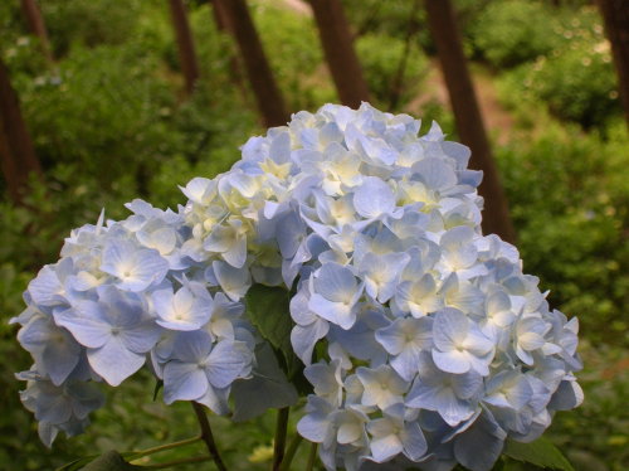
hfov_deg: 18.7
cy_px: 236
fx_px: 1906
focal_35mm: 105
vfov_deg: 14.1
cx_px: 314
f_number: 4.9
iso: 50
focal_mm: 17.4
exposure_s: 1/39.7
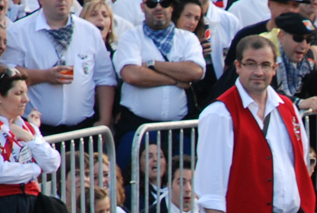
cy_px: 273
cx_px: 515
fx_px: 7512
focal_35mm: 851
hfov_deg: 2.4
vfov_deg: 1.6
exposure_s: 1/125
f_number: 5.6
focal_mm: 135
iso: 360
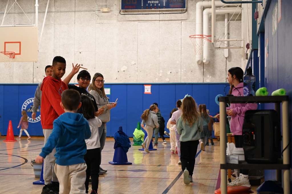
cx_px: 146
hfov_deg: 32.4
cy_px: 97
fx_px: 502
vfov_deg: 21.9
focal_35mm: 62
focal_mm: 62
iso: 1600
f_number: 4
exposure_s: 1/125
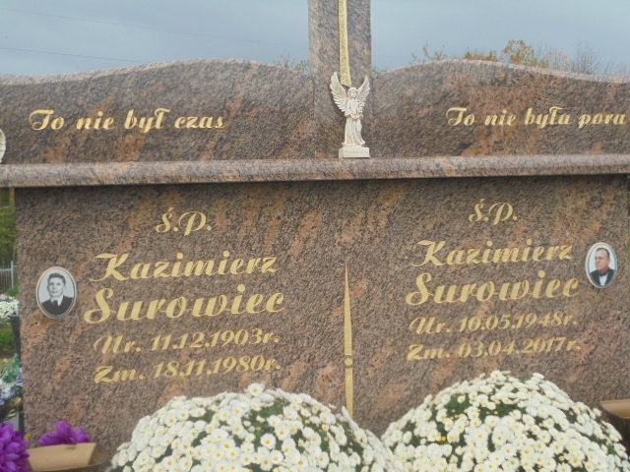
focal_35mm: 49
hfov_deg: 38.9
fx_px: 892
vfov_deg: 29.7
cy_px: 236
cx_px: 315
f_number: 4.8
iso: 100
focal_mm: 8.9
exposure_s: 1/125
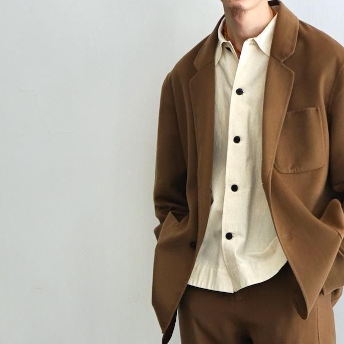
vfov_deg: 18.2
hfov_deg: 18.3
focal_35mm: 94
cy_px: 306
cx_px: 277
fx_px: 1057
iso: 250
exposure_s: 1/160
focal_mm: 42
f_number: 4.5
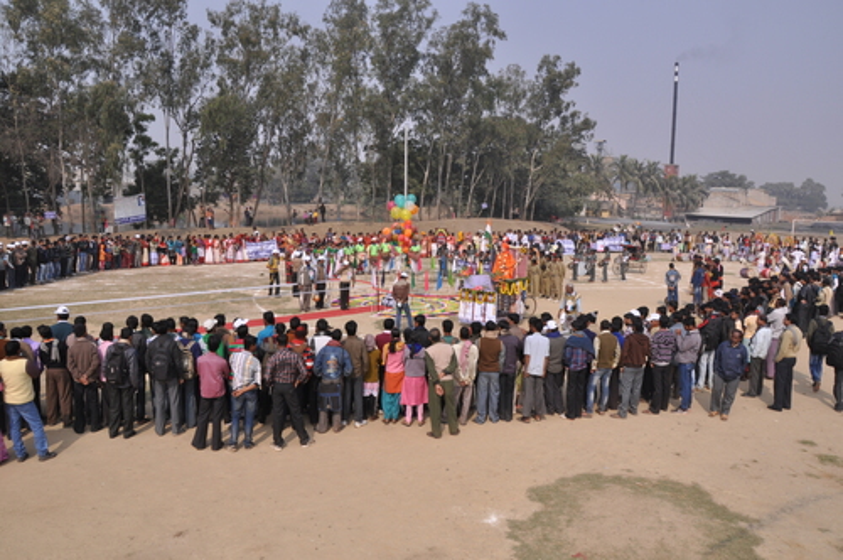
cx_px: 422
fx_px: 631
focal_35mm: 27
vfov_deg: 47.8
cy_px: 280
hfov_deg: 67.4
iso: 200
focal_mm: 18
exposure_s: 1/125
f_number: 14
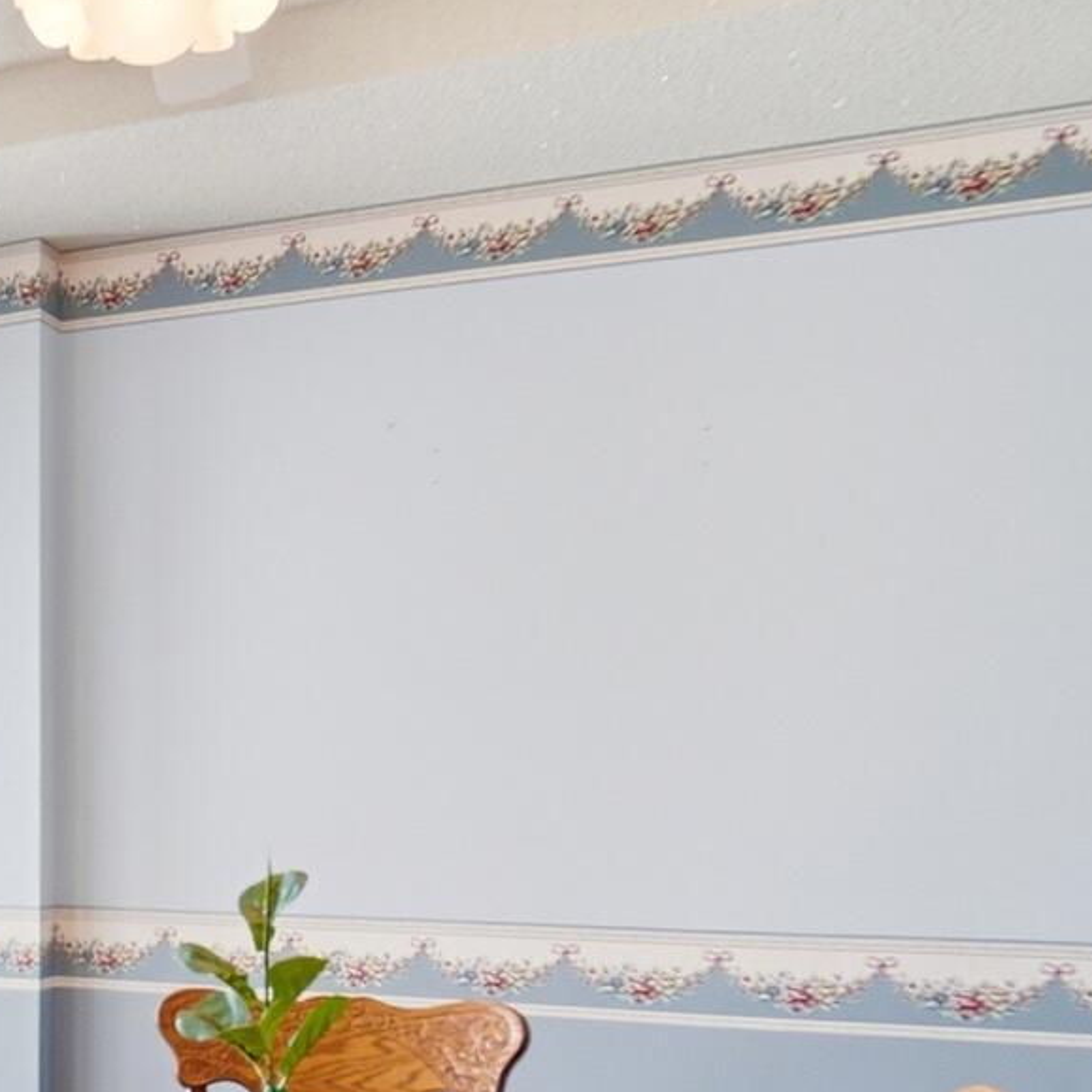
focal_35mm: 44
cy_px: 824
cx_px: -132
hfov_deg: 33.1
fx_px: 1570
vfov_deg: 37.4
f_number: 4
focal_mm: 10
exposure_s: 1/1500
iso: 125
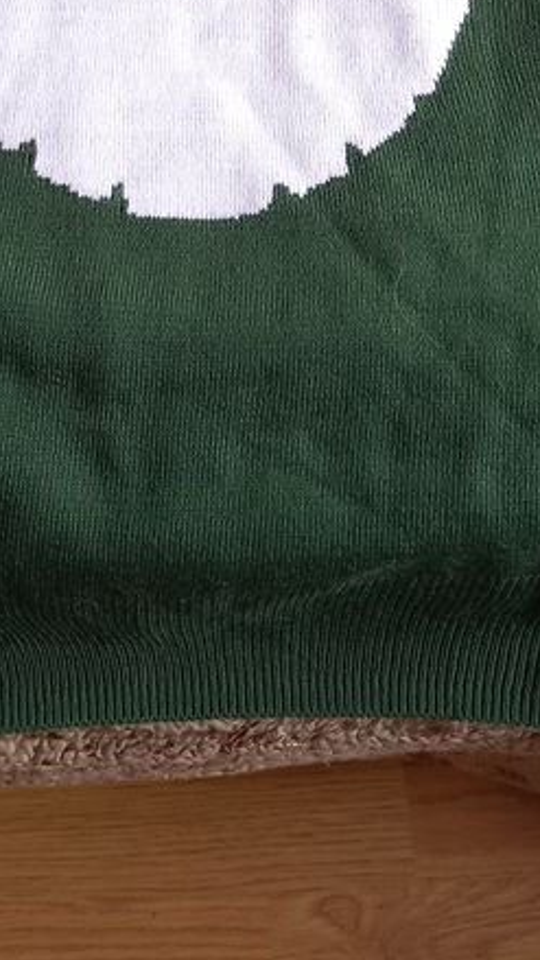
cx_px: 153
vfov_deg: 30.1
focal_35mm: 62
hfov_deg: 19.3
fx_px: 1578
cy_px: -112
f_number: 1.8
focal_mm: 4.65
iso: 320
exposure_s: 1/33.3
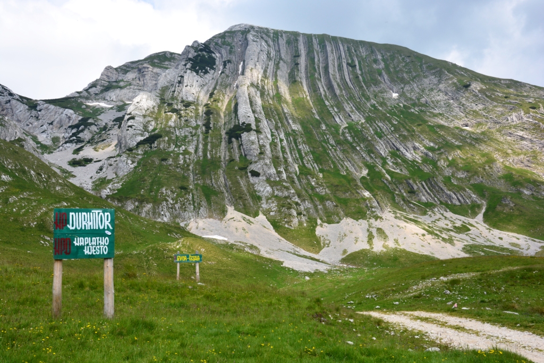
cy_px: 182
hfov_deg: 51.3
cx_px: 272
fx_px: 567
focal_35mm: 38
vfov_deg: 35.5
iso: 250
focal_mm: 25
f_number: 9
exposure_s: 1/320
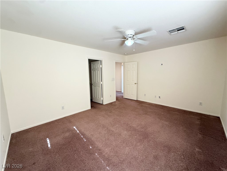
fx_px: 92
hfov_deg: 102.1
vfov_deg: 85.7
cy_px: 86
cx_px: 114
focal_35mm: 14
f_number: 2.2
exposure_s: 1/99
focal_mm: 2.22
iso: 250
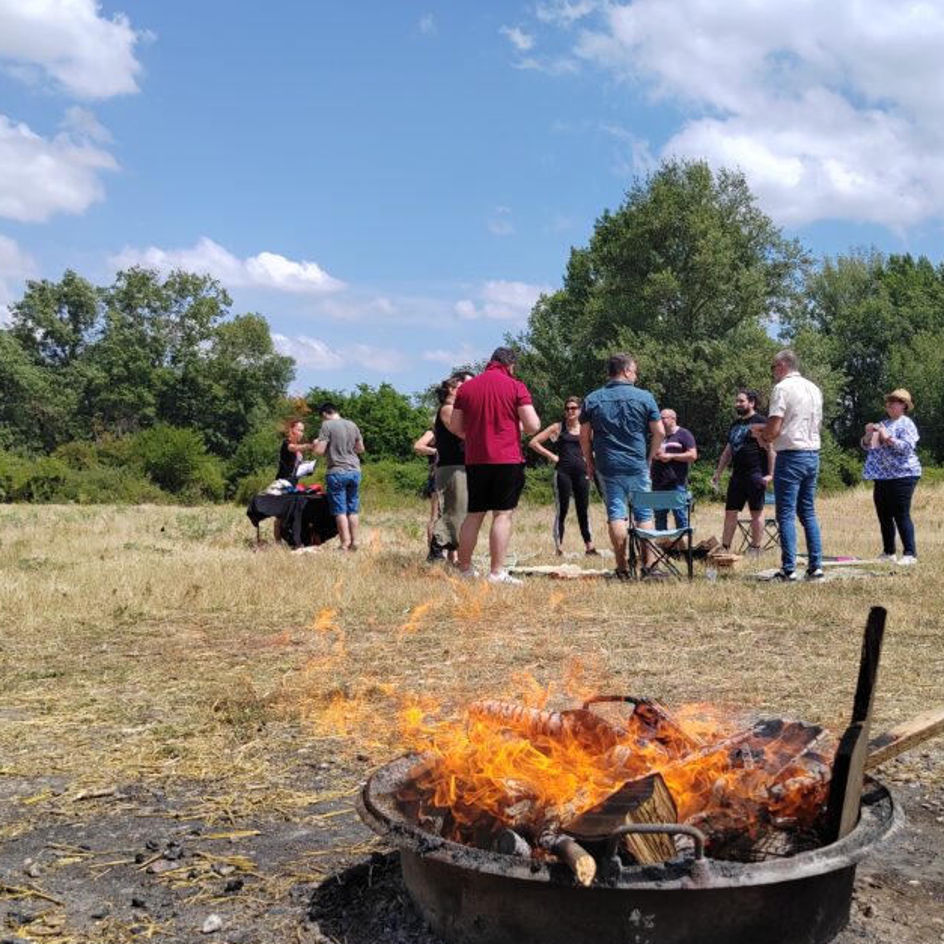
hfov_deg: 42.5
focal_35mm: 39
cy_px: 504
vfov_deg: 42.8
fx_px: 1203
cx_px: 596
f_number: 1.9
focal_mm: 5.52
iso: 100
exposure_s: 1/2000
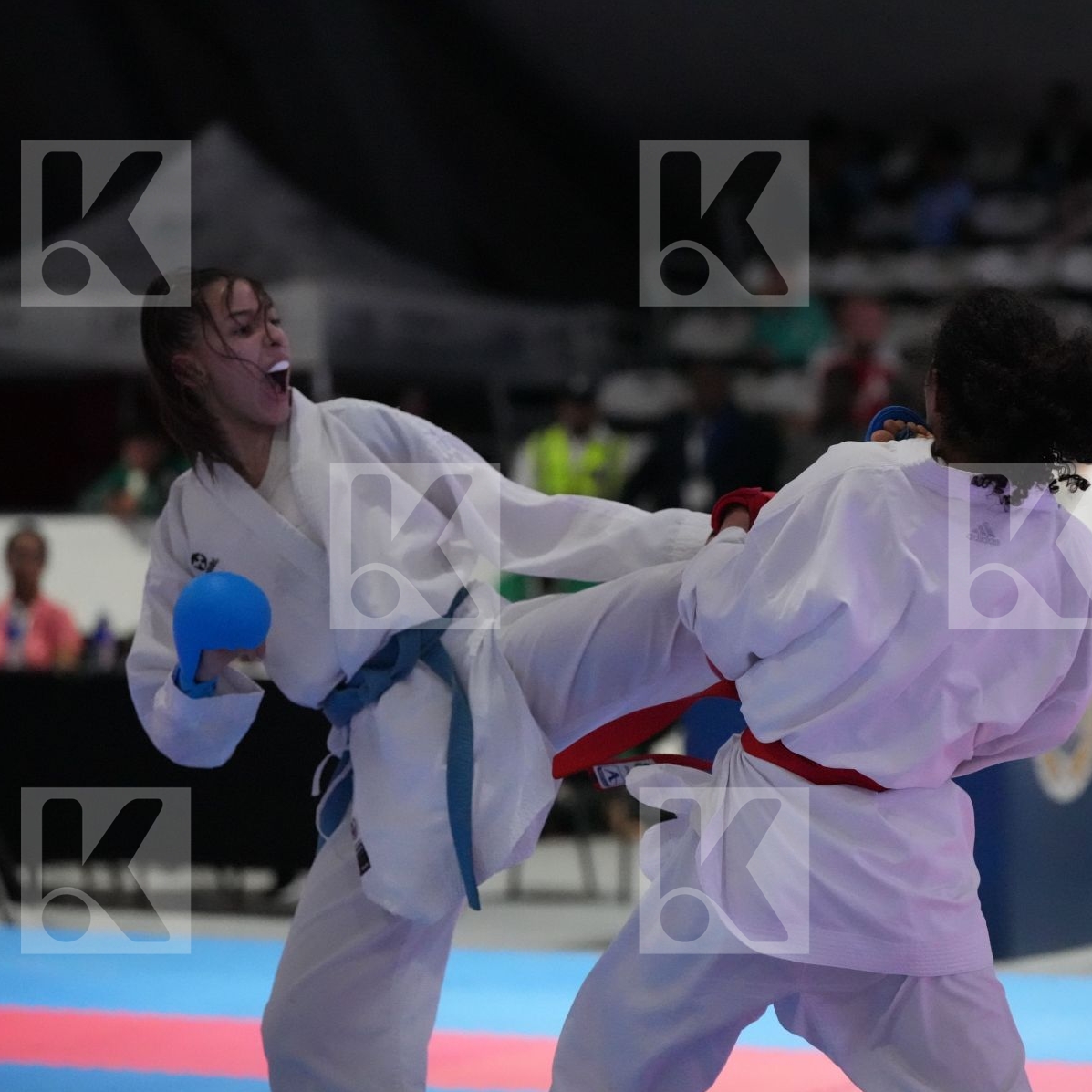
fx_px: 4925
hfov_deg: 12.6
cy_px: 546
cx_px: 724
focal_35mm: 138
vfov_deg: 12.7
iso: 12800
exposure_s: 1/1000
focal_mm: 108
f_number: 2.8
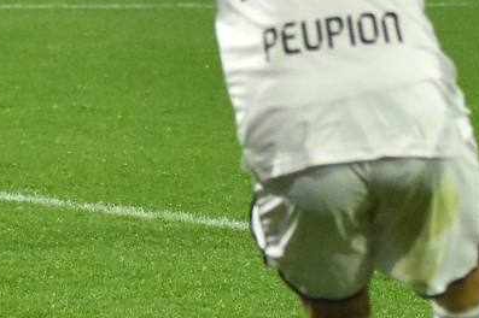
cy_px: 87
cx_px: 39
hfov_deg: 3.5
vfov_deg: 2.4
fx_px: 7724
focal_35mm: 581
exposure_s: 1/800
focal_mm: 80
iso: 2000
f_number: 2.8
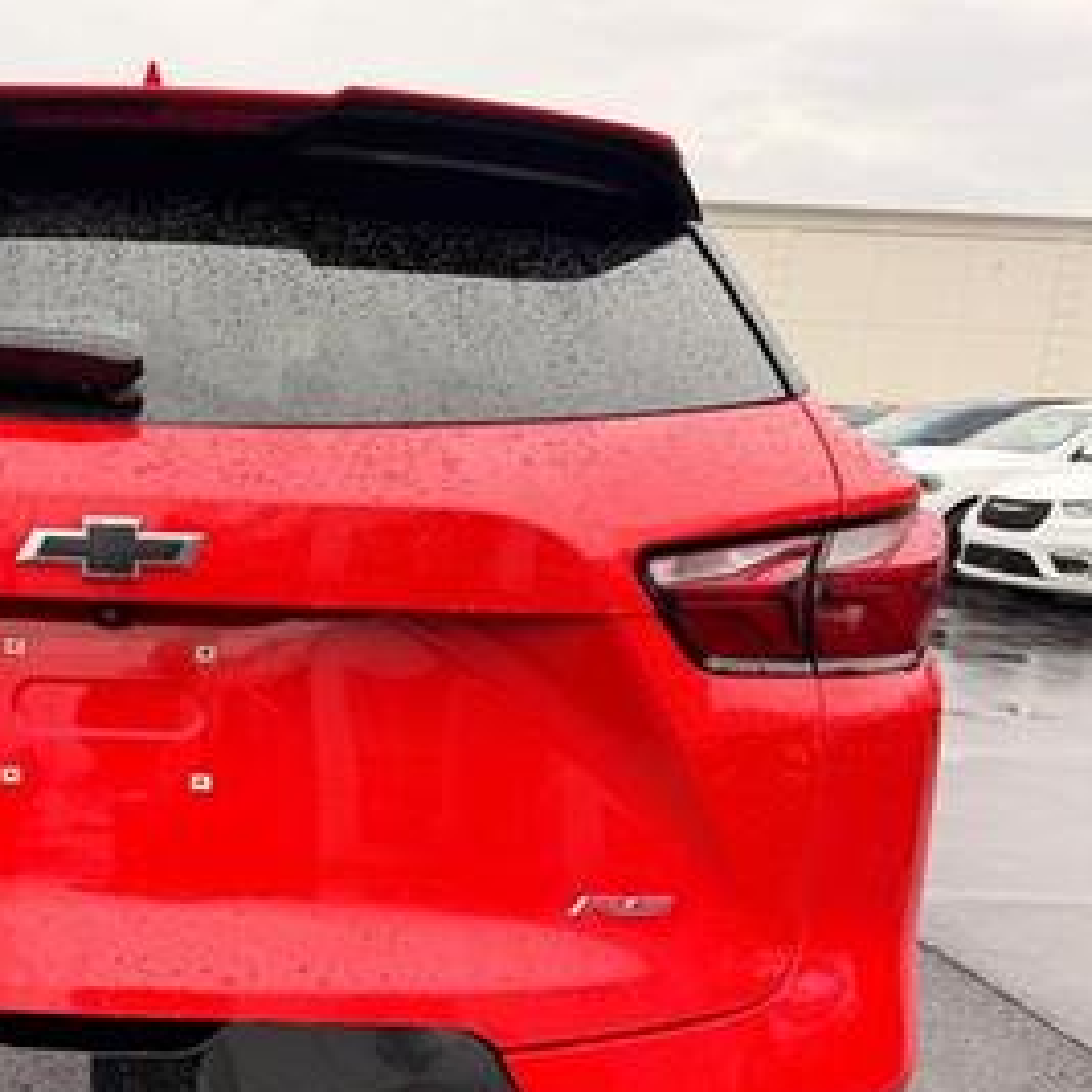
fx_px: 1428
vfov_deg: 41.5
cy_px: 699
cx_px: 131
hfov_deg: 39.2
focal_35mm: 40
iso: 80
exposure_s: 1/372
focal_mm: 6.76
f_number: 1.78
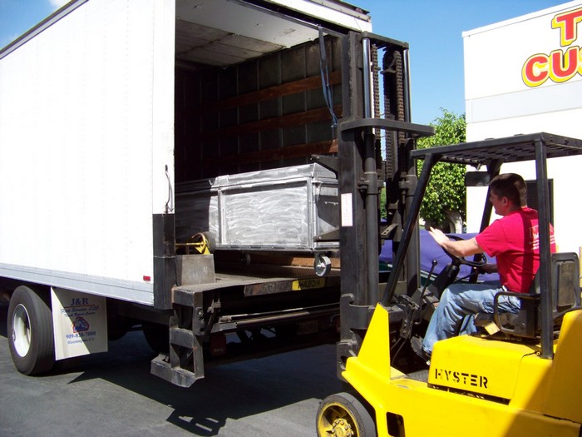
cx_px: 291
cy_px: 218
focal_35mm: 36
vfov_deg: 39.7
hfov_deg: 51.4
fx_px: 605
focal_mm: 5.85
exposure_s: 1/800
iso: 72
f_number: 2.8
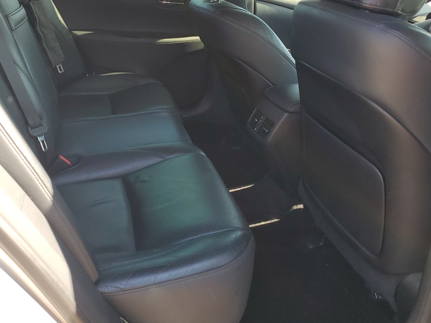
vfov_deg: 41.6
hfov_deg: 53.6
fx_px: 423
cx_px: 175
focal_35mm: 34
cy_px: 132
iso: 50
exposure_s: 1/233
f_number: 1.5
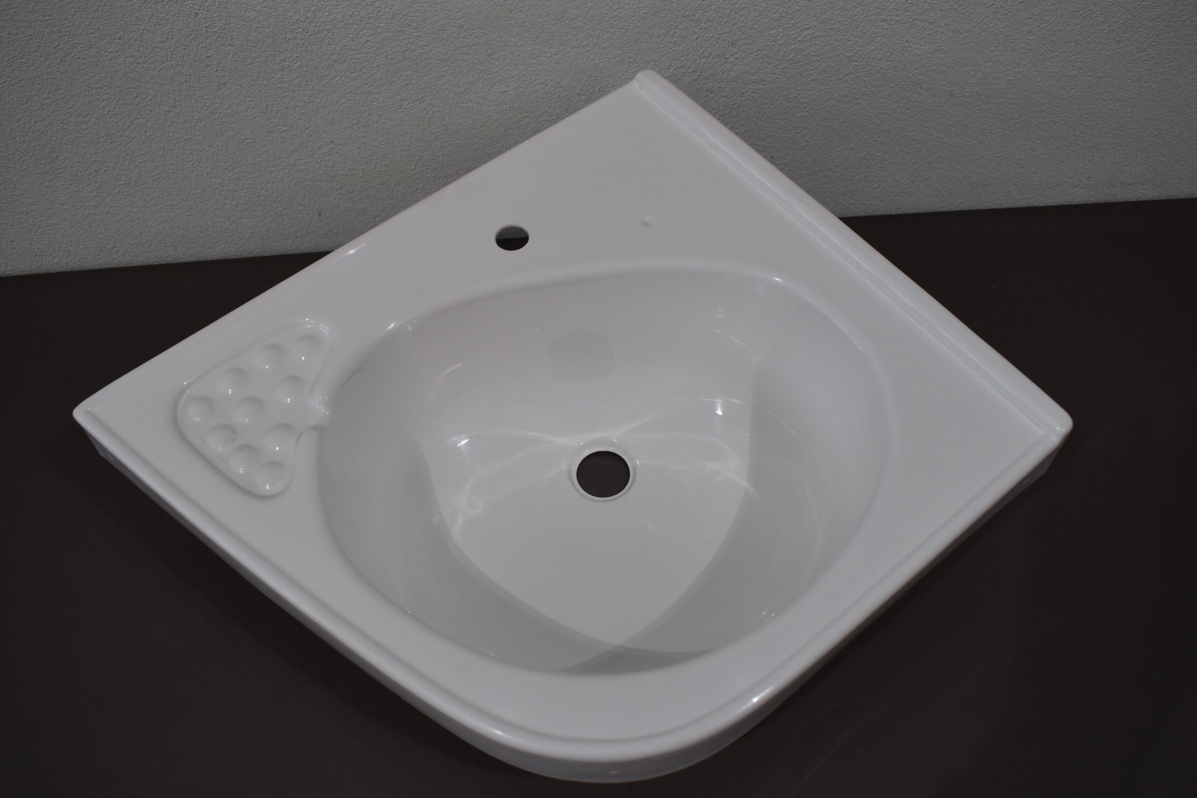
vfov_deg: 41.7
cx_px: 598
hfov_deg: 59.5
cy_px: 399
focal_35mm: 32
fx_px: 1047
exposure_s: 1/160
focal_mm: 21
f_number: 5.6
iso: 200
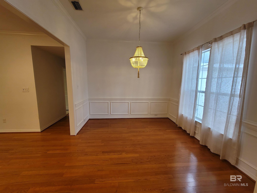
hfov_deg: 106.2
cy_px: 96
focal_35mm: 13
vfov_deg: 89.9
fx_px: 97
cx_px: 128
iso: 160
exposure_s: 1/60
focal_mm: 2.2
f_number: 2.2
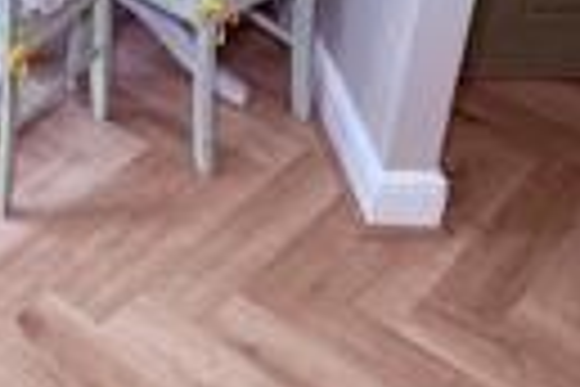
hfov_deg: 28.2
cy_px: -119
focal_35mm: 66
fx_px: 1063
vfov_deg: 19.0
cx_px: -34
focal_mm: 2.22
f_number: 2.2
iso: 100
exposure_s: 1/100
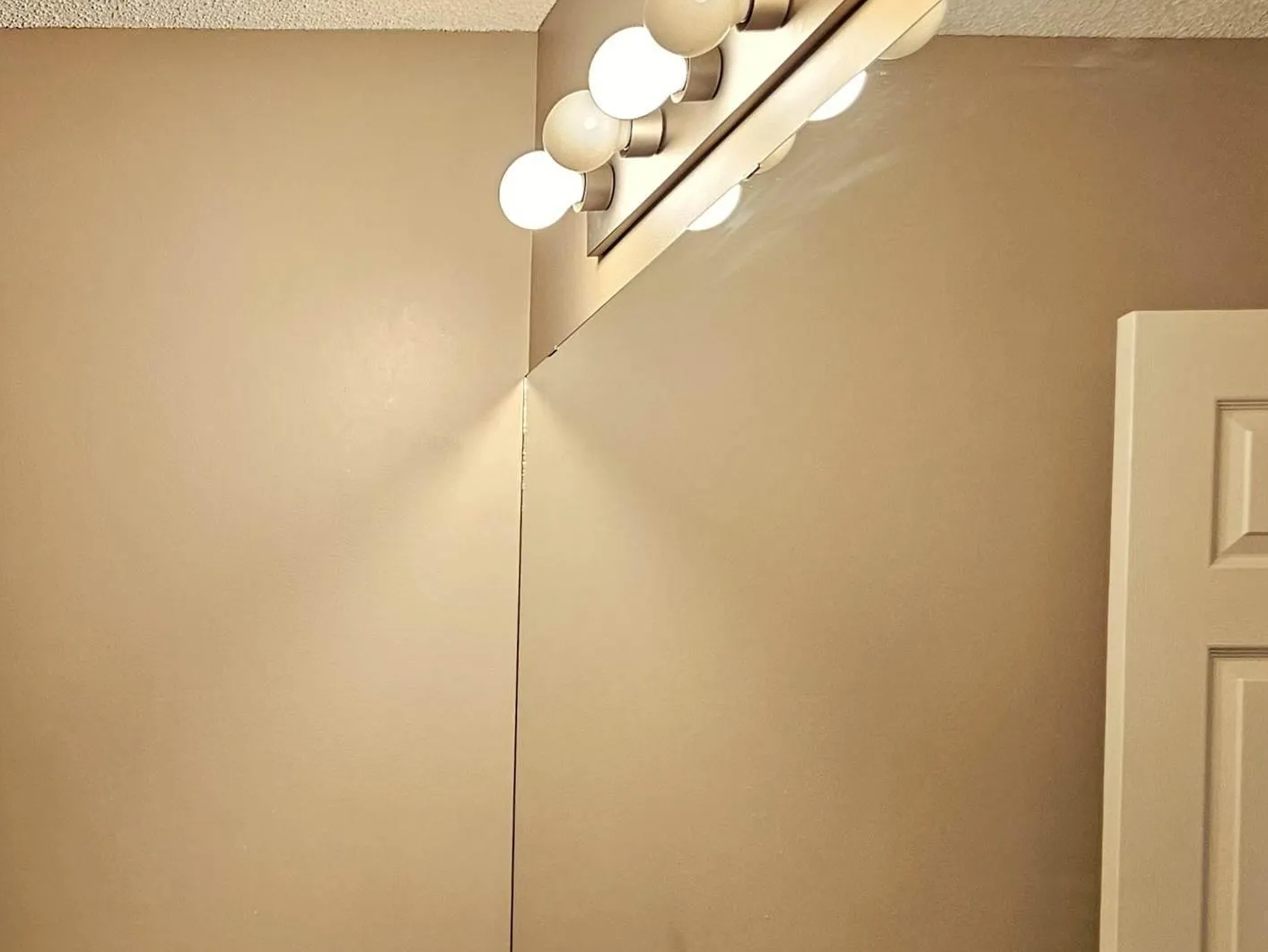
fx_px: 1832
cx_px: -44
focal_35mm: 50
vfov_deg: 27.7
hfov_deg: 34.2
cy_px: 912
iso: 250
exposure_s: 1/120
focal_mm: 6.3
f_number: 1.7
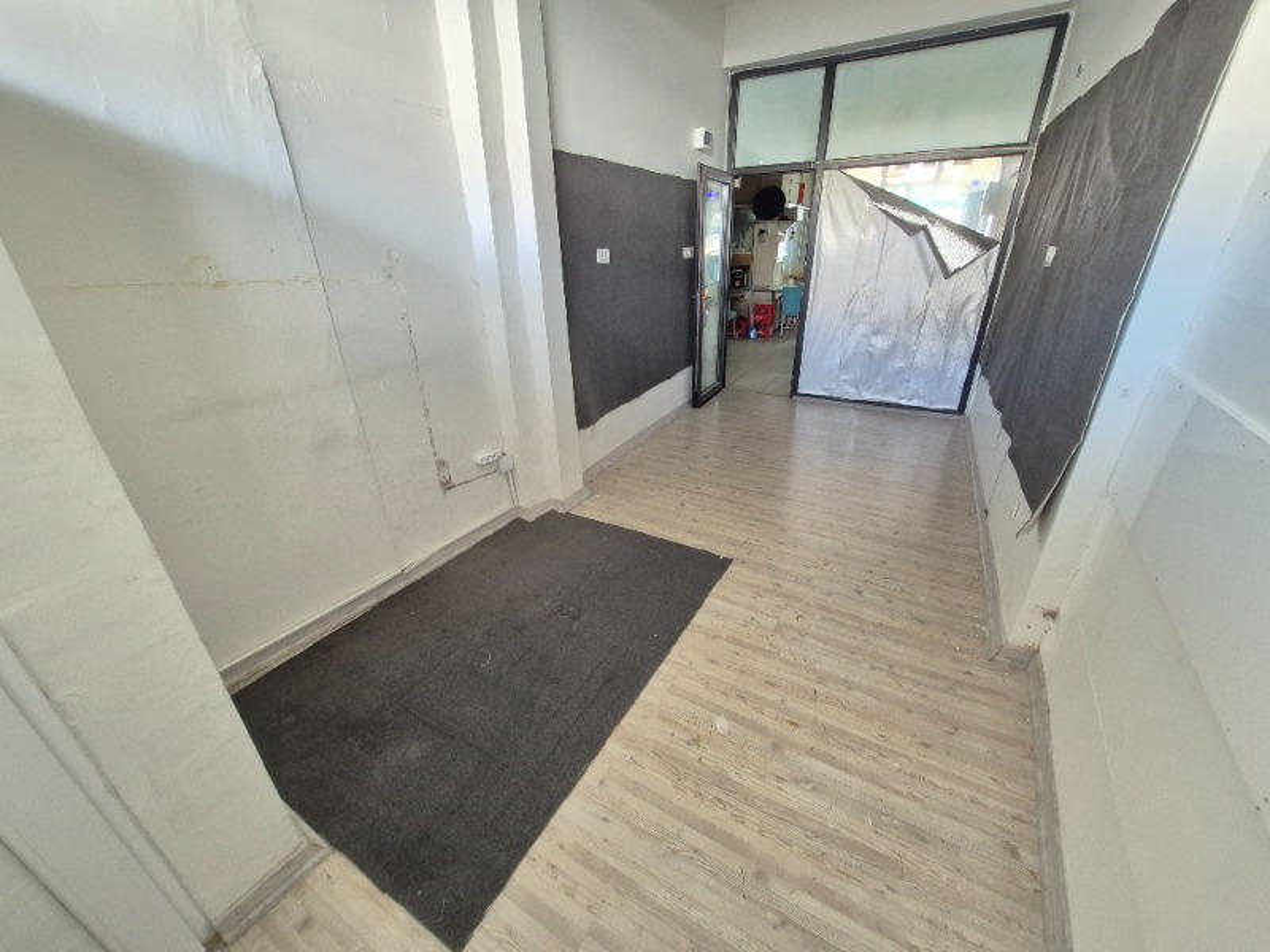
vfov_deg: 89.9
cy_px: 476
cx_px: 635
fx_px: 477
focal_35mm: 13
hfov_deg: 106.2
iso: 500
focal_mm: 1.74
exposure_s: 1/50
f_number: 2.2
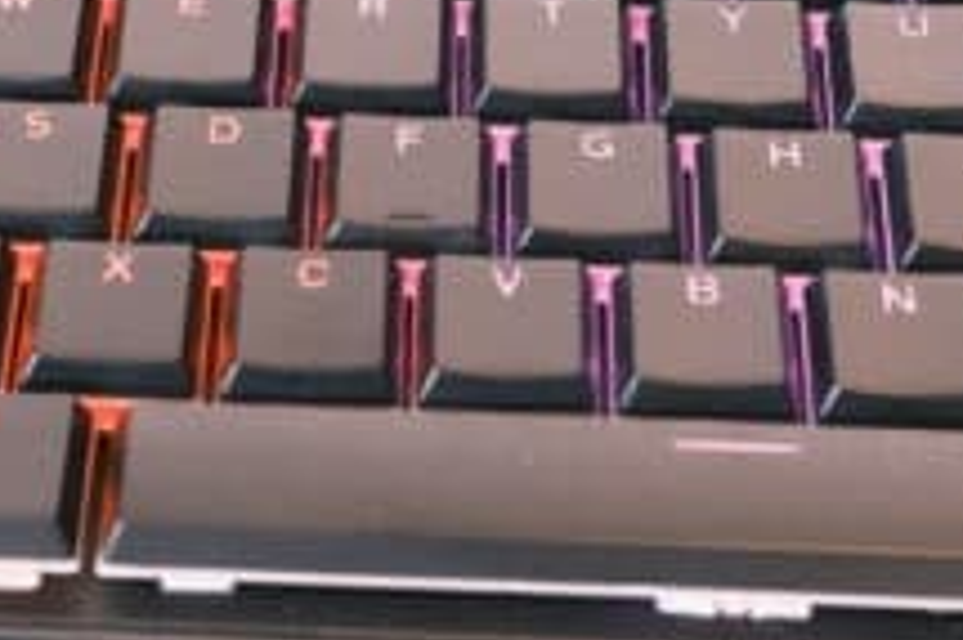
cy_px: 224
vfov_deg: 12.8
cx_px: 331
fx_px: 2860
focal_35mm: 107
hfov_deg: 19.1
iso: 3200
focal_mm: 39.6
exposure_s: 1/20
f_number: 6.4
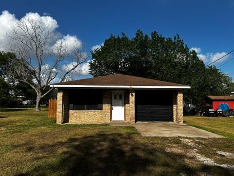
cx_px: 120
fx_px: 183
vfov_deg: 51.4
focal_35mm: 27
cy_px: 87
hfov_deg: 65.3
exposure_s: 1/4082
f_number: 1.6
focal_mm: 5.96
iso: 50
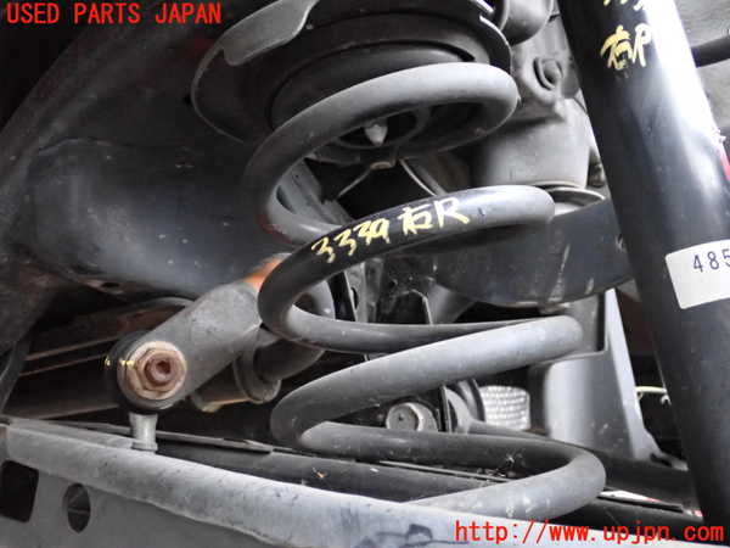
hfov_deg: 49.0
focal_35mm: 38
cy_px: 274
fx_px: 801
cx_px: 365
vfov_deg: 37.7
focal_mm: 6.83
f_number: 2.7
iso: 2500
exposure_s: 1/50
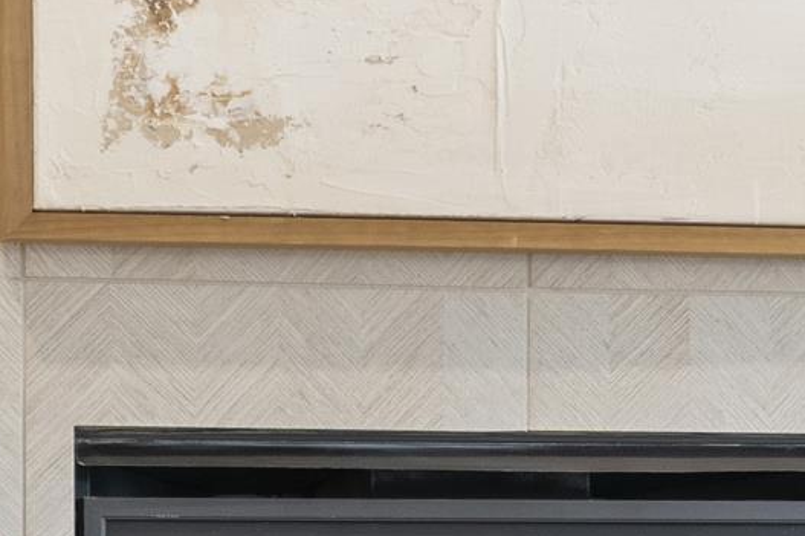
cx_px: 467
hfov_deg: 9.2
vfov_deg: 6.1
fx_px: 4985
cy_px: 850
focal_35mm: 223
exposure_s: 1/20
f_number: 3.5
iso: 800
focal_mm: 47
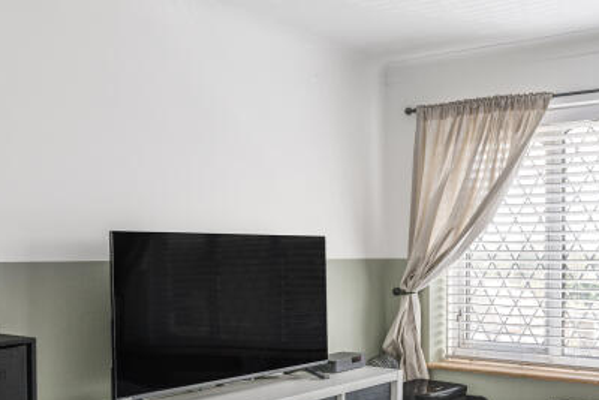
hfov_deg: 44.6
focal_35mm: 41
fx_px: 682
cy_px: 236
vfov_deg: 32.6
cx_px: 497
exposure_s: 1/30
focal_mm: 16
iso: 200
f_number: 7.1
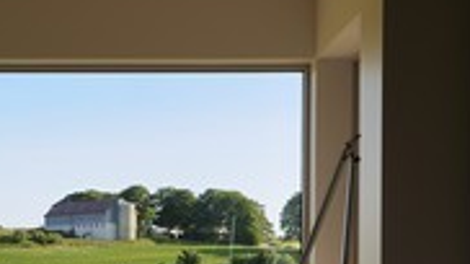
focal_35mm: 92
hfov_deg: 22.8
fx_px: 1146
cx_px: 77
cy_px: 287
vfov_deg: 12.9
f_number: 11
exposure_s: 1/100
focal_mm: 38
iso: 200
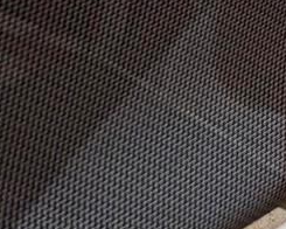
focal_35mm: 196
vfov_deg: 6.5
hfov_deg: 8.3
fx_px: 1659
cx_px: 851
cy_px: -660
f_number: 1.78
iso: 80
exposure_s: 1/4673
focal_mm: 6.76
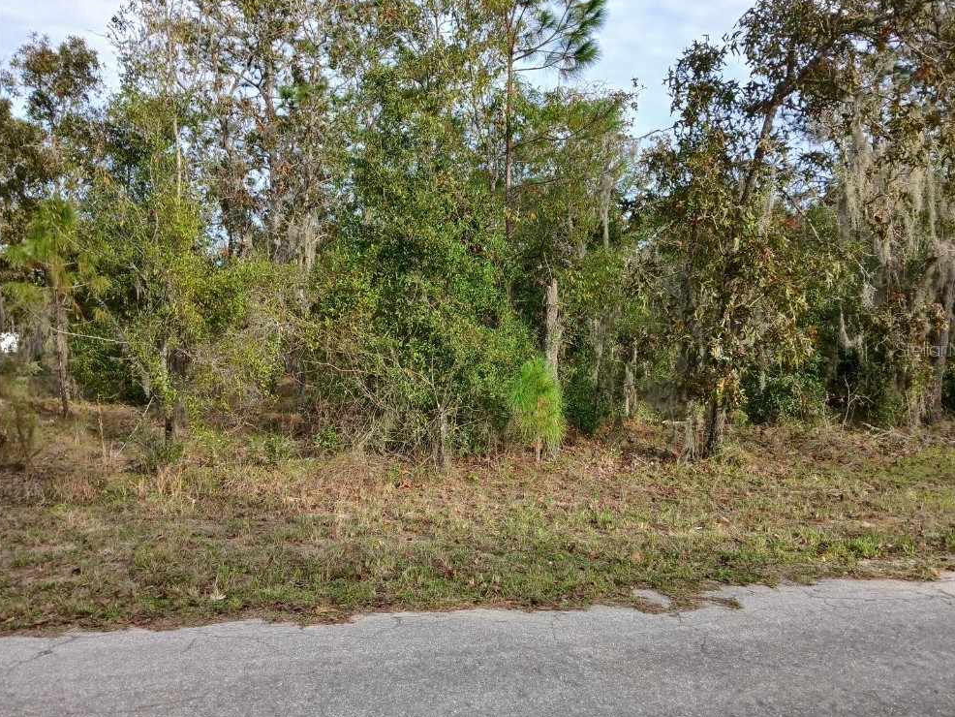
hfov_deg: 65.3
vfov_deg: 51.4
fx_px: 745
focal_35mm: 27
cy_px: 349
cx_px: 491
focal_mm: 3.98
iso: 20
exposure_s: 1/132
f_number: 1.8
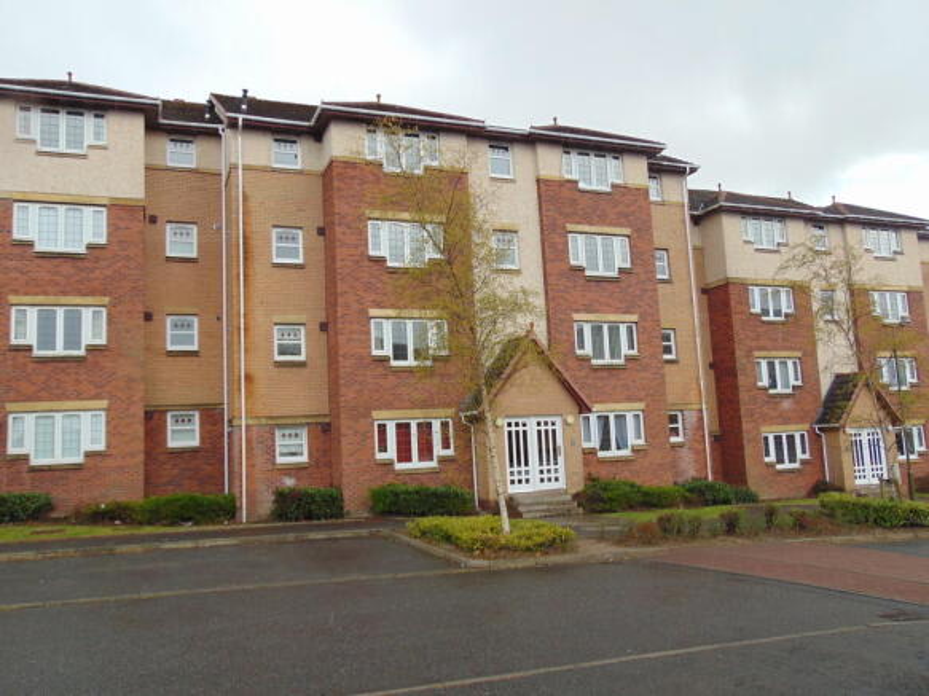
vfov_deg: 46.8
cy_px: 348
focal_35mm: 30
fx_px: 805
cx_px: 464
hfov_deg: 60.0
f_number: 3.1
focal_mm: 5.4
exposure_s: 1/250
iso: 80
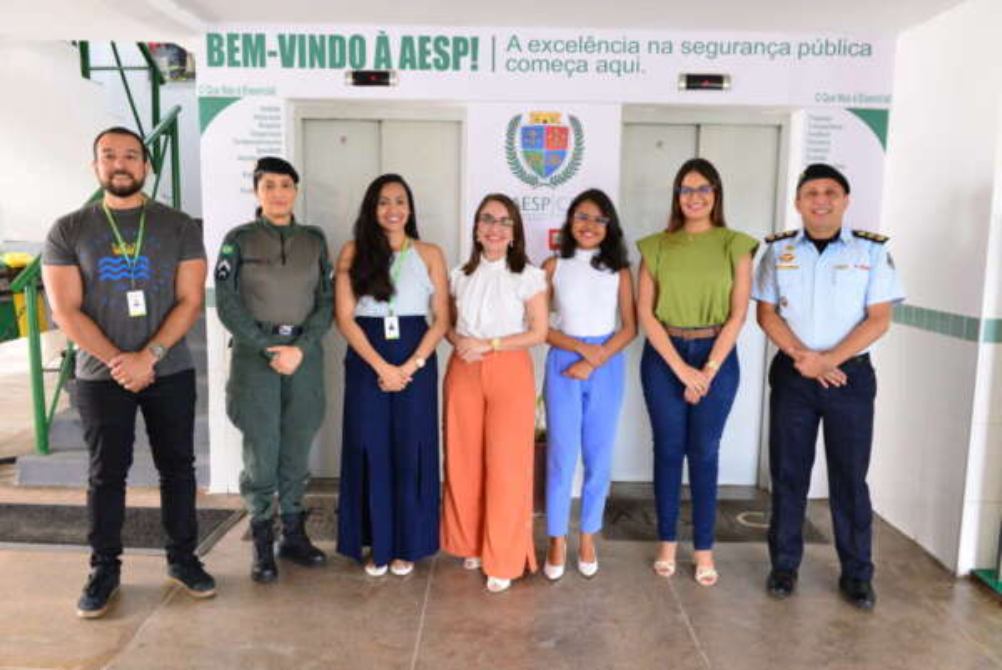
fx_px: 808
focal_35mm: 29
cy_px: 335
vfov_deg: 45.0
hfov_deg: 63.6
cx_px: 501
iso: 5000
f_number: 5.6
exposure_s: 1/60
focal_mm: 29
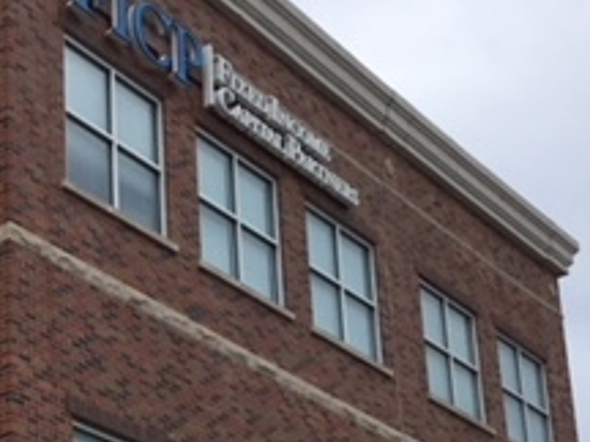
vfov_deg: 15.6
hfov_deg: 20.7
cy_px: 488
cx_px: 11
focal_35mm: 92
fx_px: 1568
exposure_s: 1/886
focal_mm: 3.3
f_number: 2.4
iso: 25
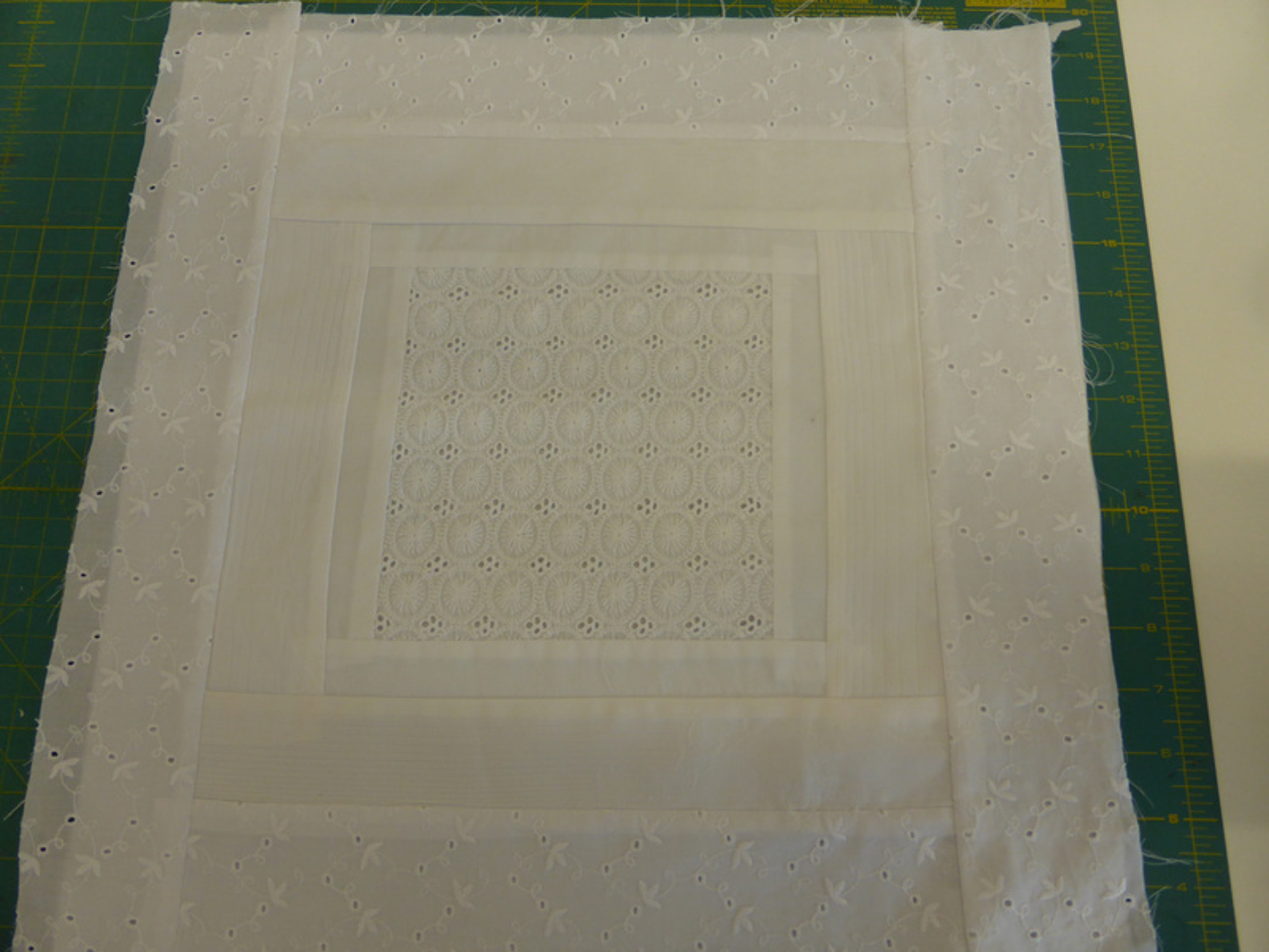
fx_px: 916
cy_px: 476
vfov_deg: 54.9
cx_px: 634
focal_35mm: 25
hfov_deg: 69.4
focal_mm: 4.3
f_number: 3.3
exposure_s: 1/60
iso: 125
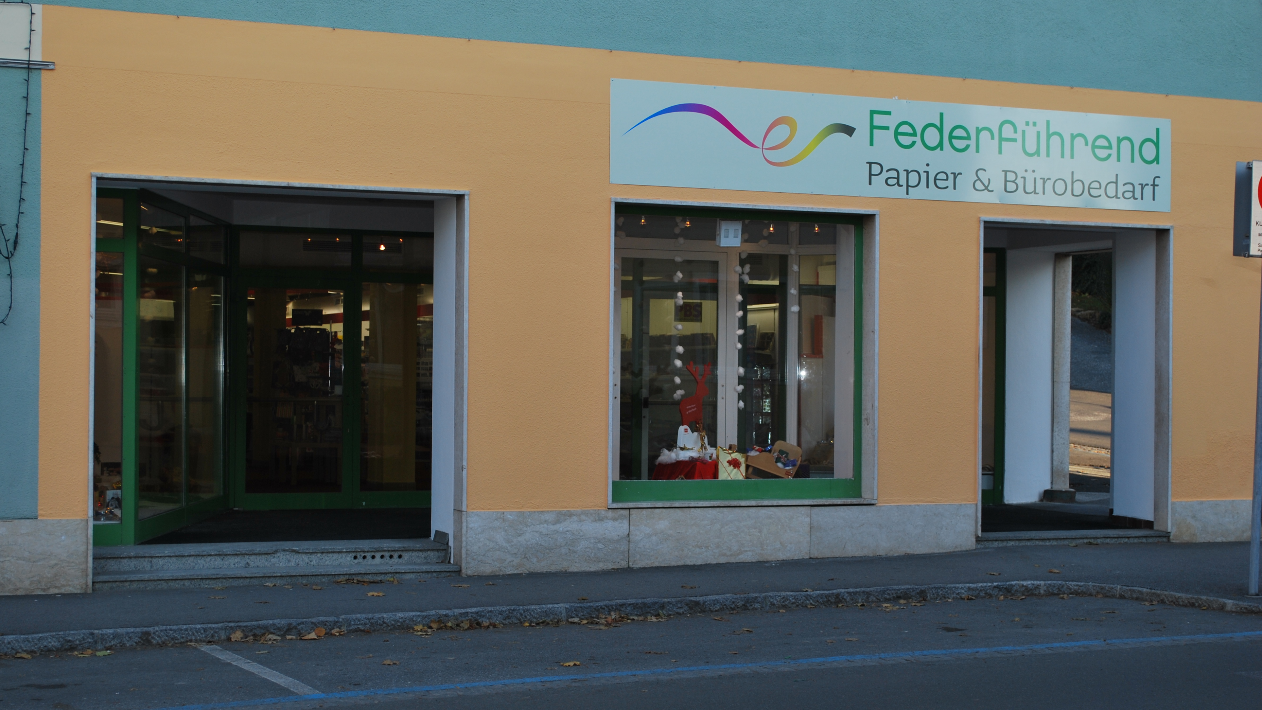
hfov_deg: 34.9
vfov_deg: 20.0
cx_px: 633
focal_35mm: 60
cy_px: 382
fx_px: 2008
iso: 125
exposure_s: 1/125
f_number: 5.6
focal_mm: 38
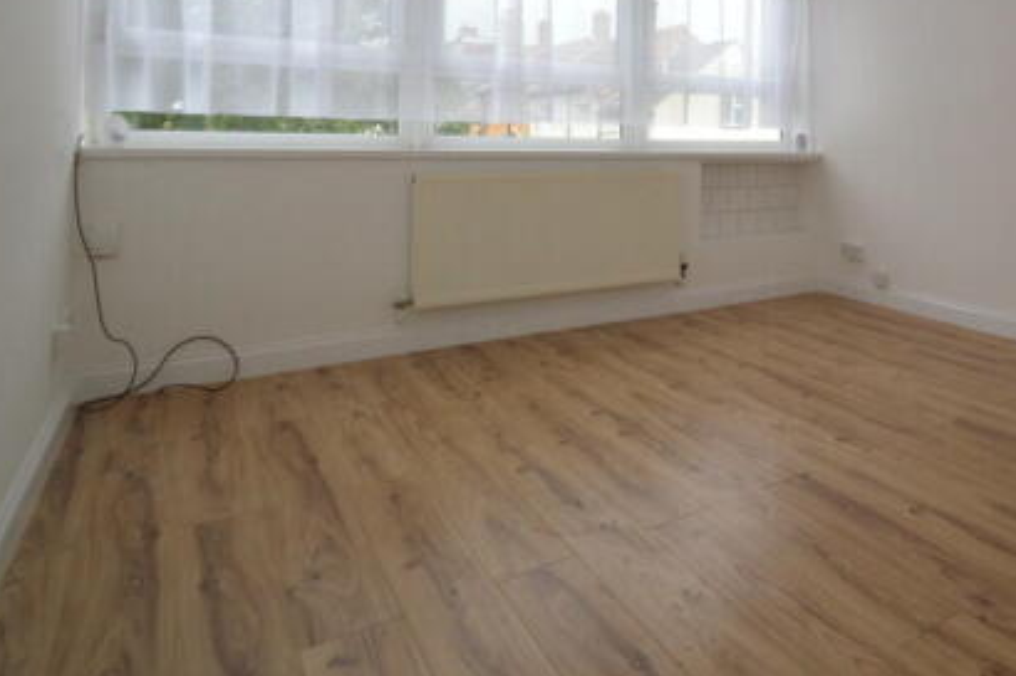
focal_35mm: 24
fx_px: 677
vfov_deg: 50.3
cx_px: 699
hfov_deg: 71.0
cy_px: 149
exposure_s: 1/60
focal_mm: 10
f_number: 3.5
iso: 450
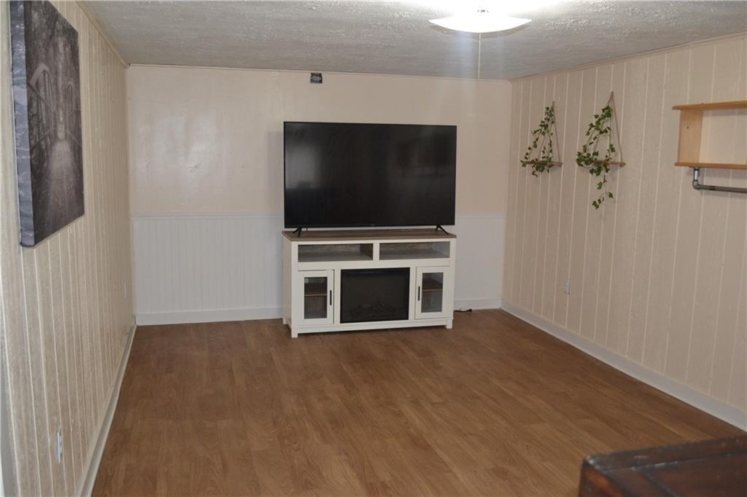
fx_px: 684
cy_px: 248
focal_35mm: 33
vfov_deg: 39.9
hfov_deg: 57.2
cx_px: 374
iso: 1400
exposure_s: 1/60
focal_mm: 22
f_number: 3.8
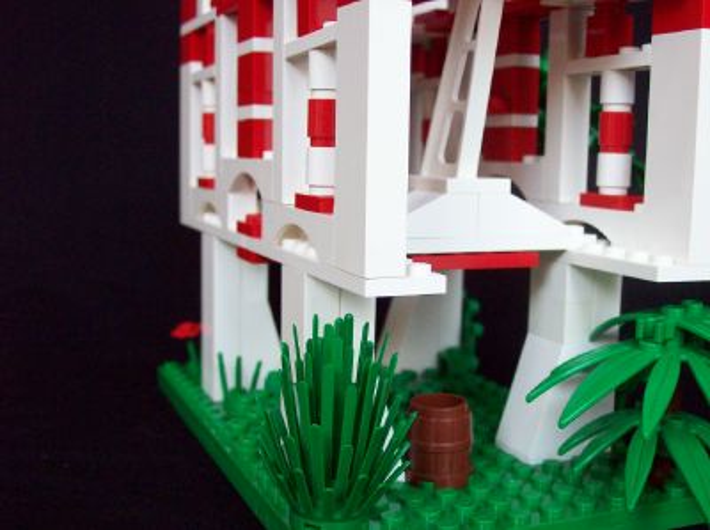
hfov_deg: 42.1
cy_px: 265
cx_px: 355
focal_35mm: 45
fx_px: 922
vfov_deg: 32.1
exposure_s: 1/41.7
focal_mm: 7.6
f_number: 3
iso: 160
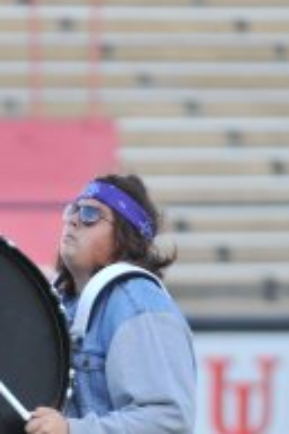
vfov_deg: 2.2
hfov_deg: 1.5
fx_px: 11170
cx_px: 53
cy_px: 559
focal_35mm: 926
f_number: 2.8
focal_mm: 200
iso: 200
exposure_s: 1/500
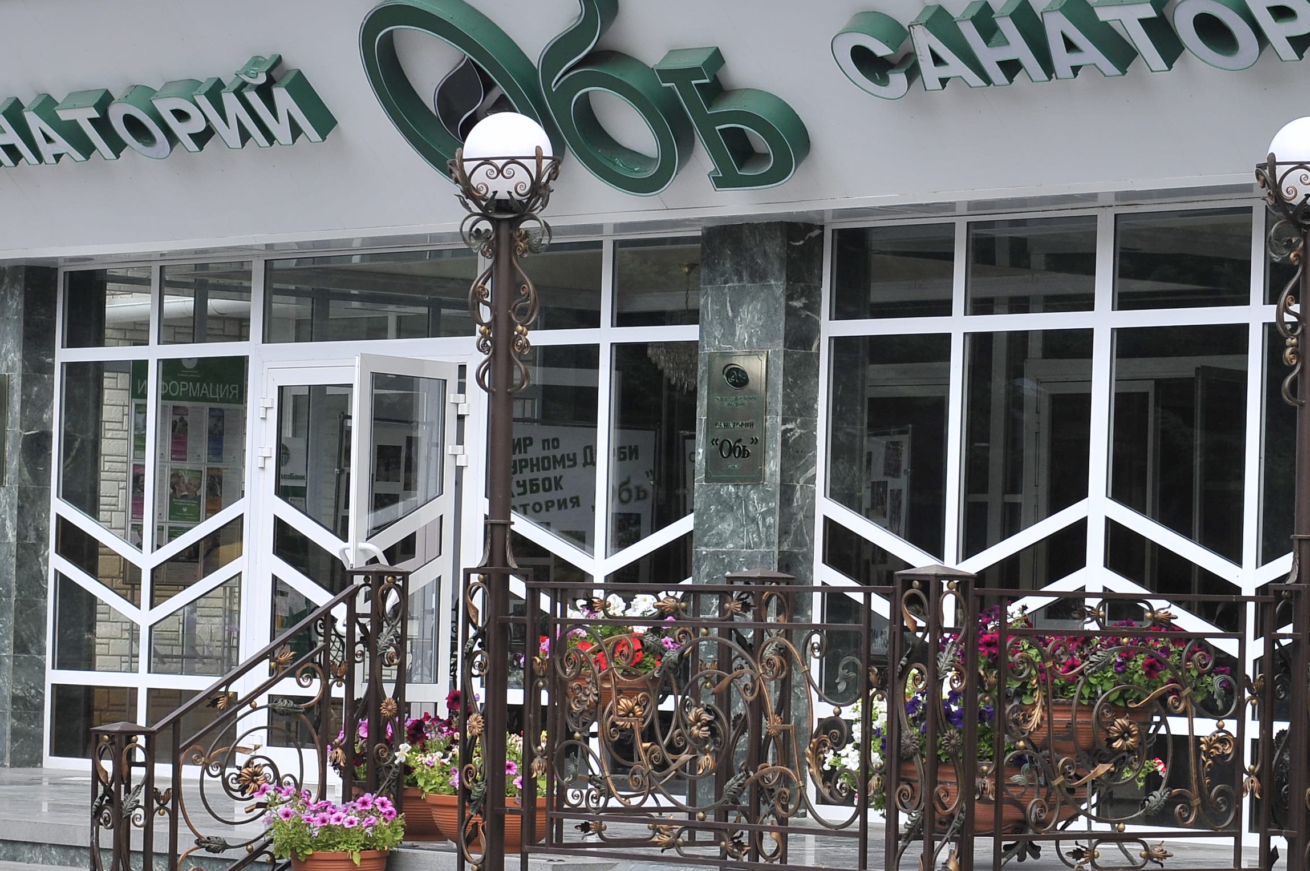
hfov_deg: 14.7
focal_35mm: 140
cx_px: 733
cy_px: 437
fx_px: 5089
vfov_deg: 9.8
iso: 200
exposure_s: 1/400
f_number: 5.6
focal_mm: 50
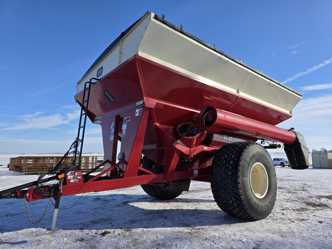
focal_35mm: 23
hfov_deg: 73.9
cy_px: 124
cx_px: 166
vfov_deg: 58.9
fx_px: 221
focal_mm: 6.3
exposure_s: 1/6574
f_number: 1.7
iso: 80
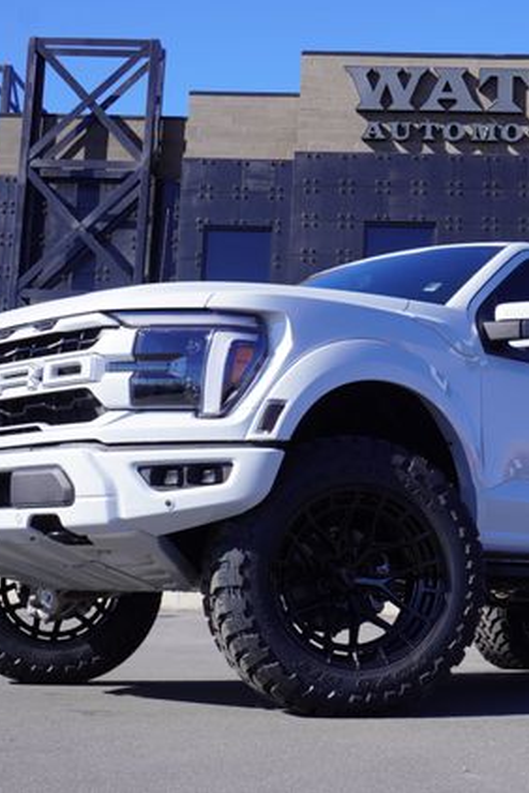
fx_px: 1251
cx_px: 390
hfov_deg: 23.7
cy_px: 394
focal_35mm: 57
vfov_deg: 35.2
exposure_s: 1/125
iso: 100
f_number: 9
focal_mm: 25
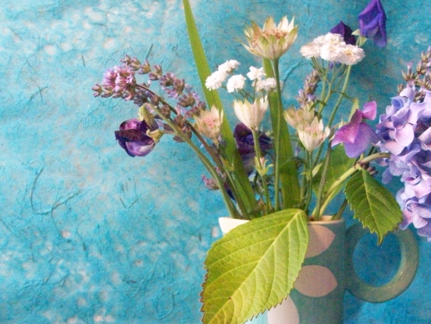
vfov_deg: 29.4
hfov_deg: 38.8
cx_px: 249
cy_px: 221
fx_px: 610
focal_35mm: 49
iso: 493
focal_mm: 5.7
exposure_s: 1/128
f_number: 2.8
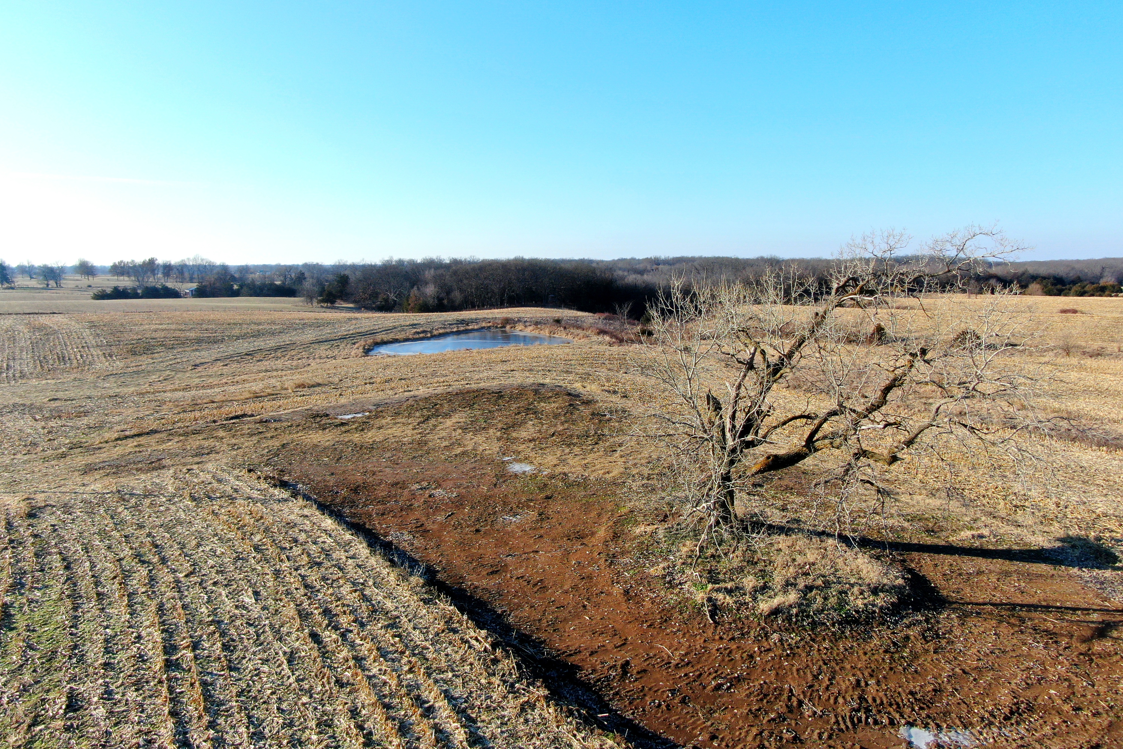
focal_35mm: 25
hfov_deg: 71.5
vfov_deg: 51.2
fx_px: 780
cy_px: 334
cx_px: 562
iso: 110
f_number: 2.8
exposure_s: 1/833
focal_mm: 4.39
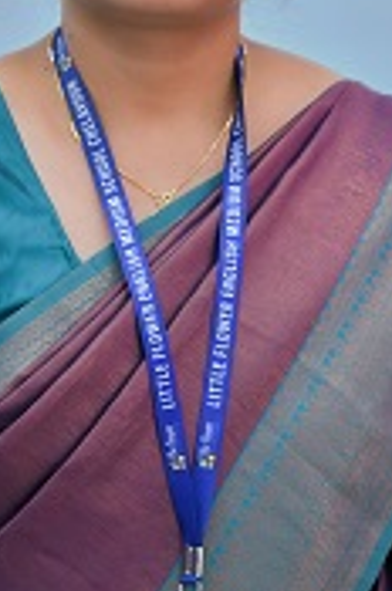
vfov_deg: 9.4
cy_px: 57
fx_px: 3591
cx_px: 162
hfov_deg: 6.2
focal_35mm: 219
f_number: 2.8
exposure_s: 1/125
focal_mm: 85
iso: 1000
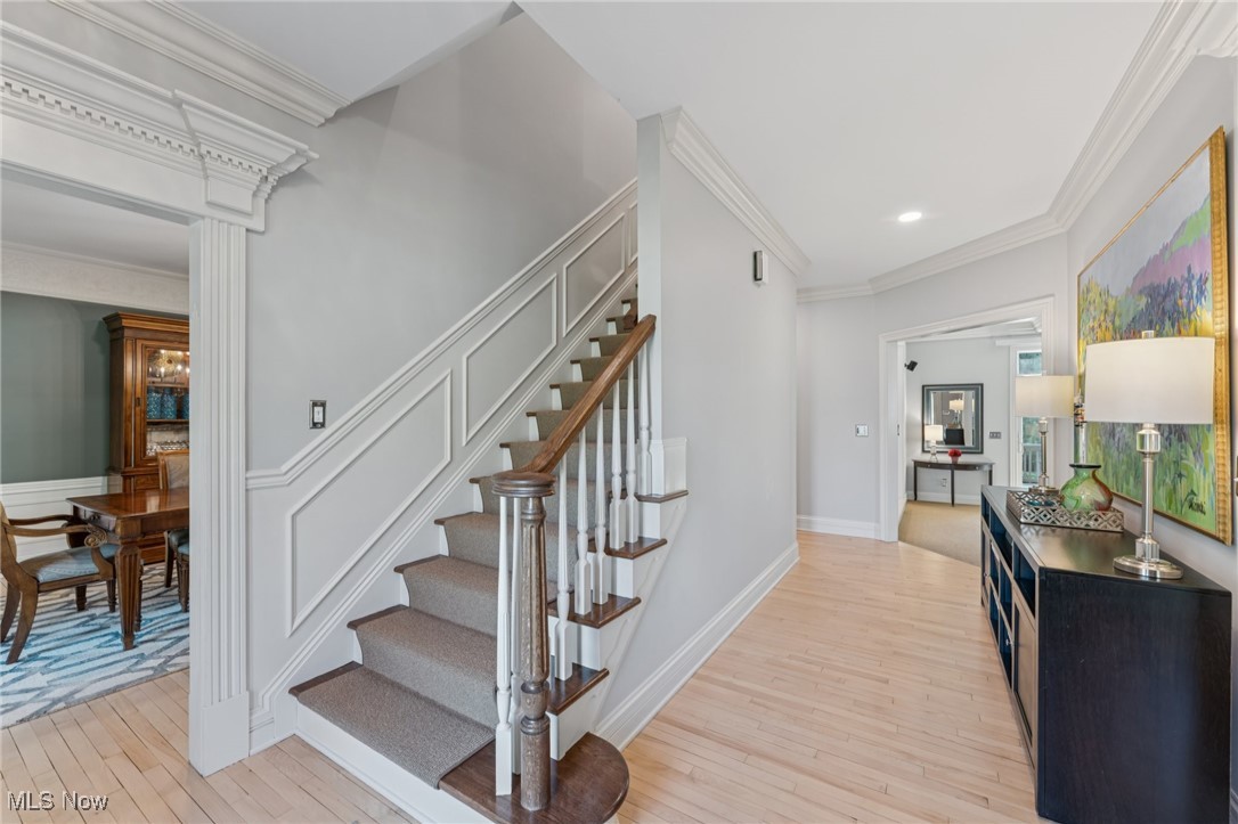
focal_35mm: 14
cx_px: 619
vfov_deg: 81.2
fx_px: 481
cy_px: 412
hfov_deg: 104.3
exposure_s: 1/15
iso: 200
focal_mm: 14
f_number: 5.6
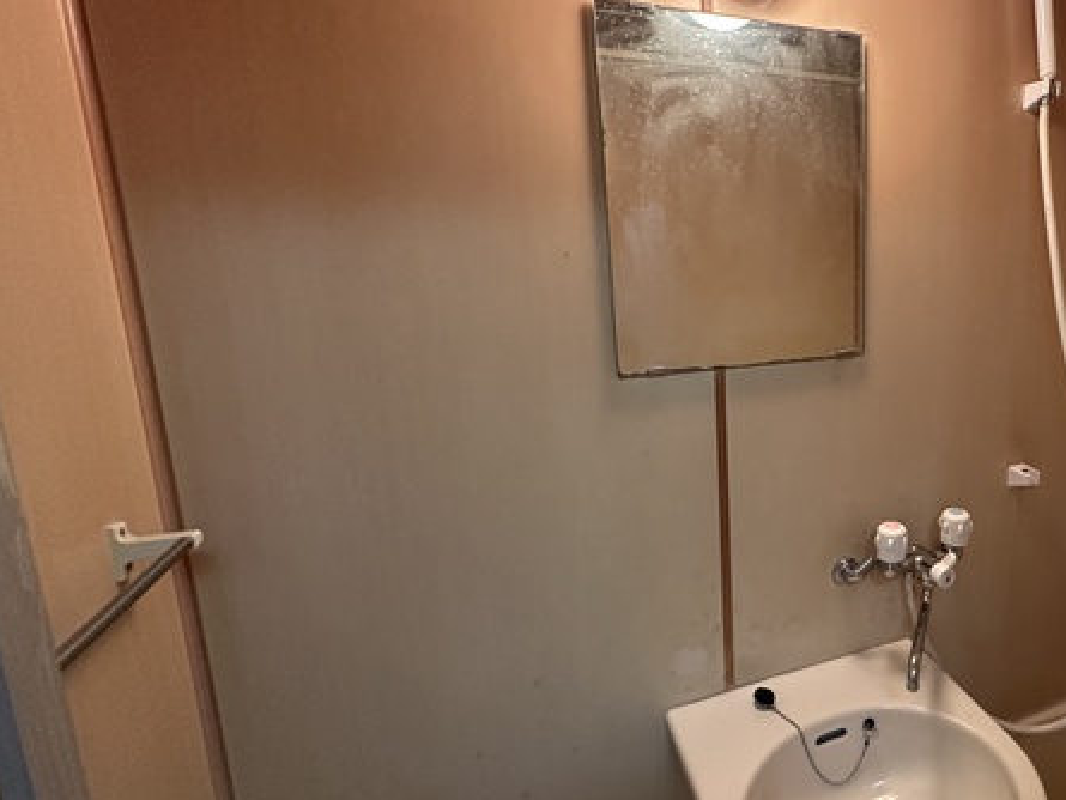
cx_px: 817
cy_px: 360
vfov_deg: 61.0
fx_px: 678
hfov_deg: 70.5
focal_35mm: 22
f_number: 2.2
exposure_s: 1/60
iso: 500
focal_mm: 2.22
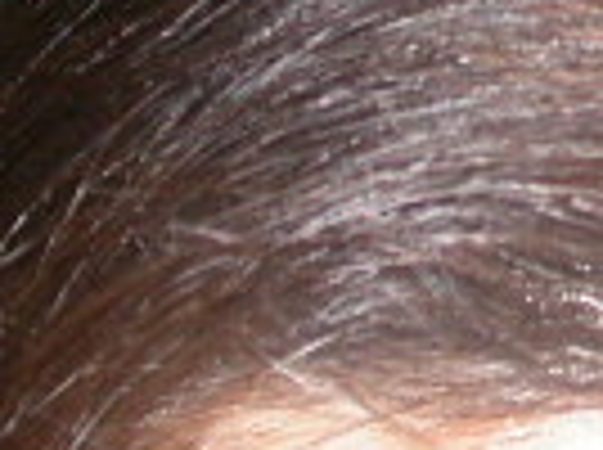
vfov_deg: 7.2
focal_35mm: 206
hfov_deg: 9.4
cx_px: 792
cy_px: 4
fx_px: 3582
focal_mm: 8.9
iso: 100
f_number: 2.7
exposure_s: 1/60
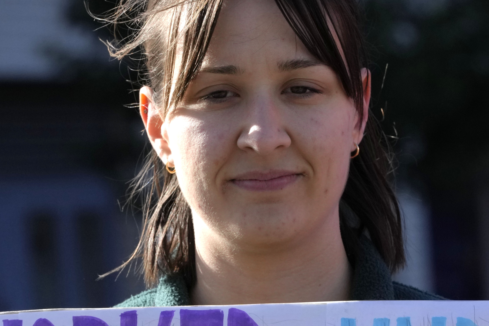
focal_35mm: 426
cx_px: 206
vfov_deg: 3.2
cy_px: 274
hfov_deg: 4.8
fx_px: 5786
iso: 1600
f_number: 10
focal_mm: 185
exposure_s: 1/1600
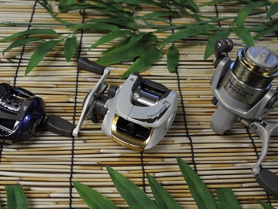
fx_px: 434
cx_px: 118
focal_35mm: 54
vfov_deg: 27.0
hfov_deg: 35.4
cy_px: 122
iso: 450
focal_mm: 22
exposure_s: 1/60
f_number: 4
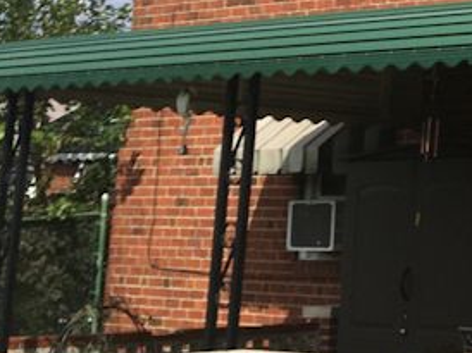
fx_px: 1444
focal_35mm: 106
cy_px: 24
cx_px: 827
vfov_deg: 13.8
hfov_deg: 16.0
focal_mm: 4.15
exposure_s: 1/2653
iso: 25
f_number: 2.2
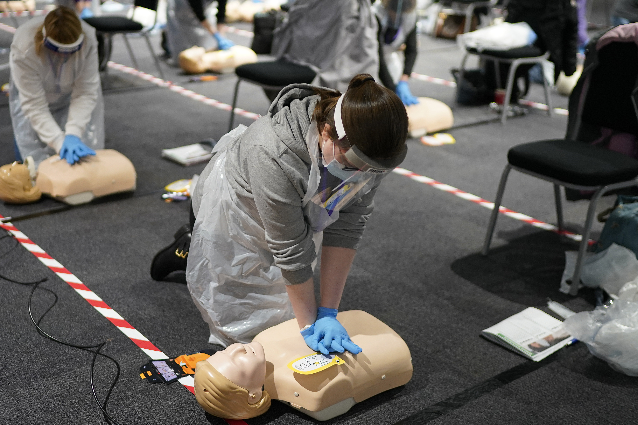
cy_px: 189
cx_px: 253
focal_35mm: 48
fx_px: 851
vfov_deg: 28.1
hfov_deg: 40.9
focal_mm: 35
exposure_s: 1/320
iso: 1250
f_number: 1.4
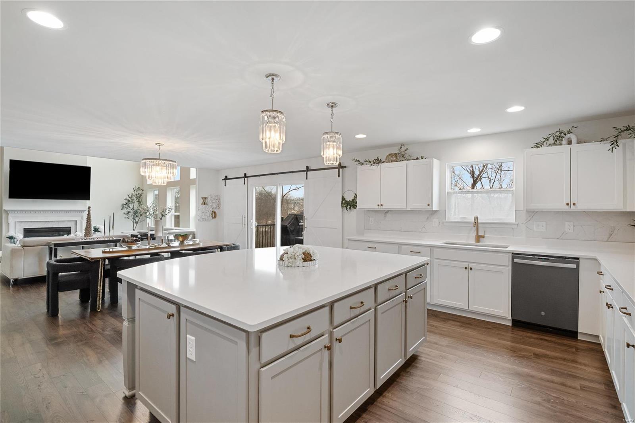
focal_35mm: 16
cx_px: 318
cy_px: 212
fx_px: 282
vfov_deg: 73.7
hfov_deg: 96.7
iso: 400
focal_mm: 8
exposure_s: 1/4
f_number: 8
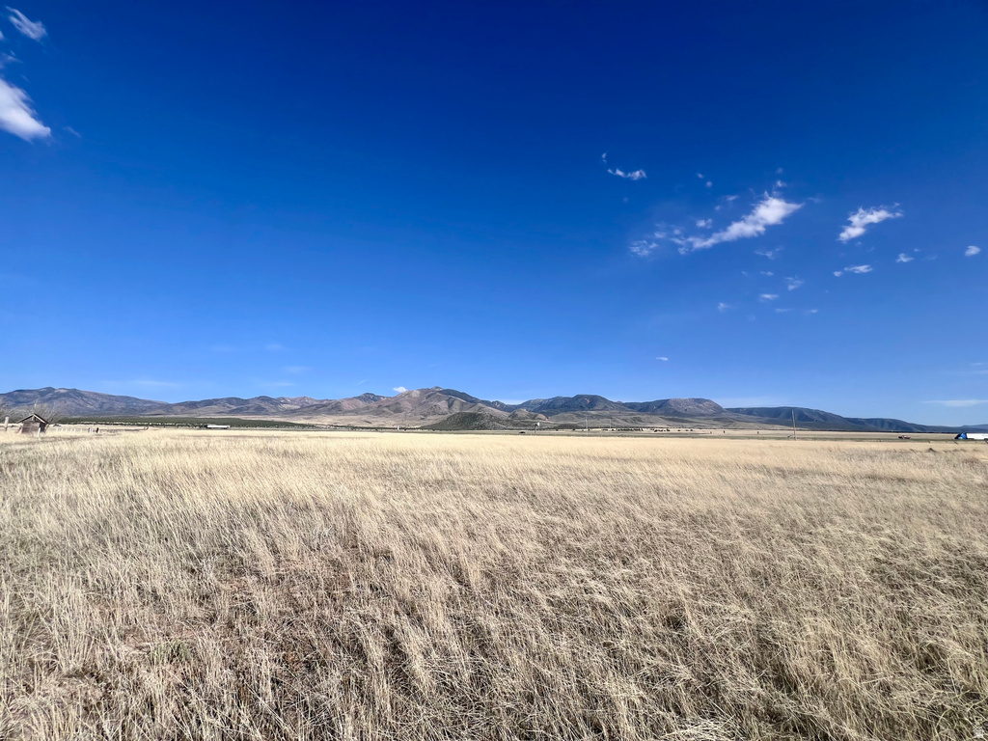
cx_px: 494
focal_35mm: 13
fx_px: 371
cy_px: 370
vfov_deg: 89.9
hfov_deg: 106.2
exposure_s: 1/2421
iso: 32
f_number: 1.8
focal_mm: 1.57
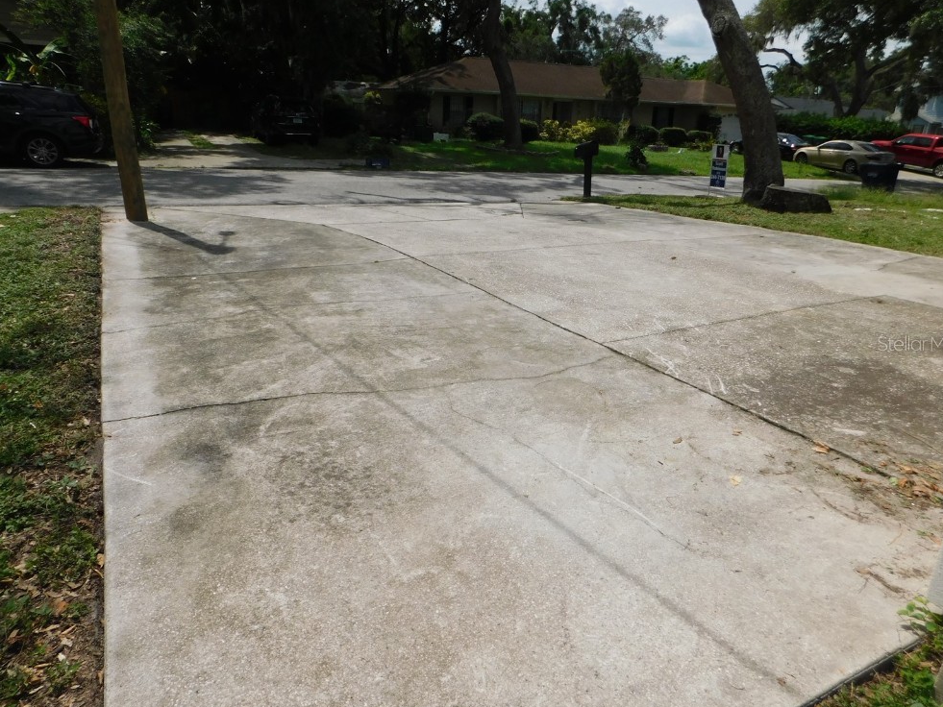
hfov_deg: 71.6
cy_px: 343
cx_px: 476
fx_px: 654
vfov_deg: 56.8
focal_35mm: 24
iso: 125
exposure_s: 1/800
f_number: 6
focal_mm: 4
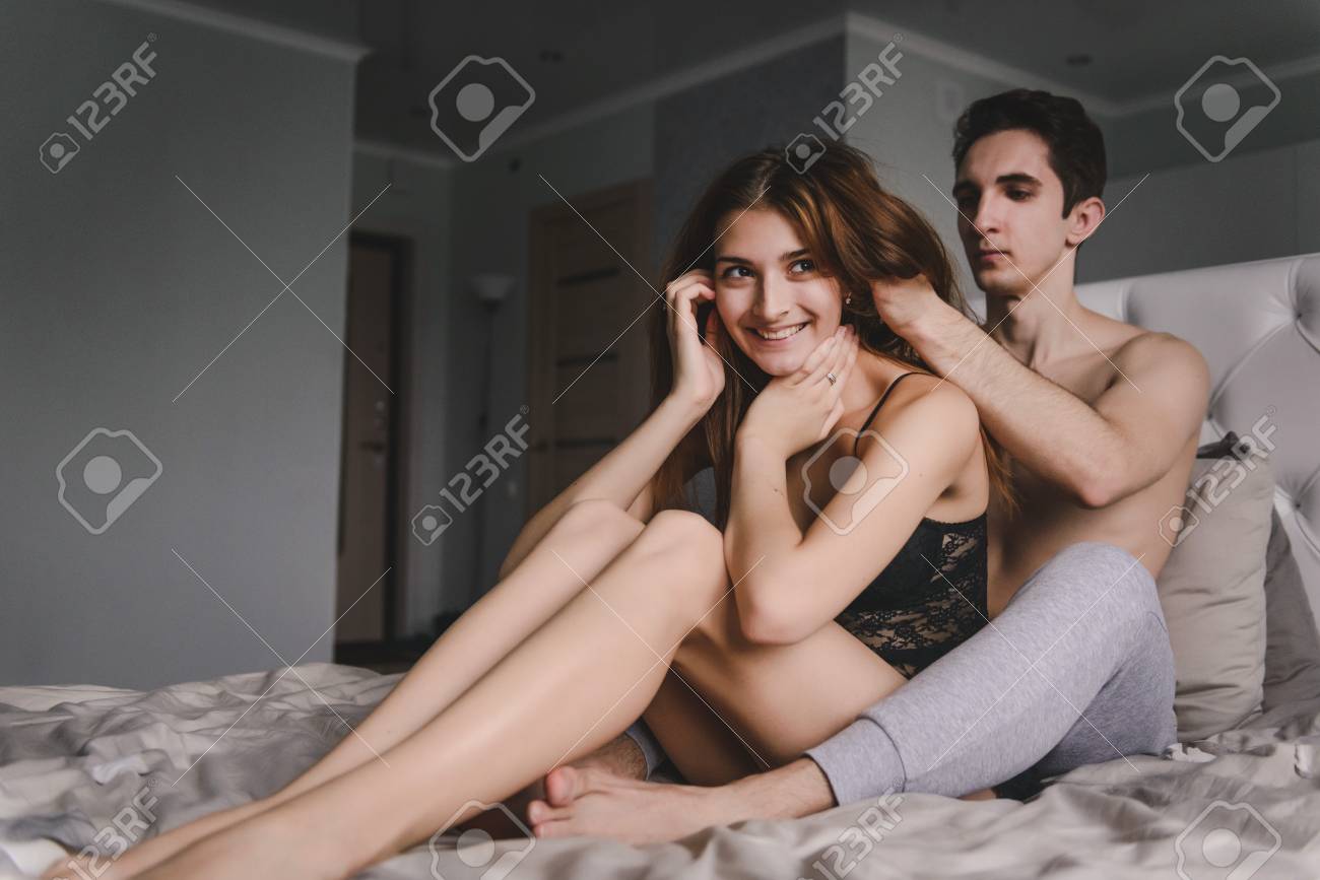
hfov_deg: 53.1
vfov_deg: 36.9
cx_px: 660
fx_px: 1320
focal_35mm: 36
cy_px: 440
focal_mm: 36
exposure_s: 1/100
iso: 800
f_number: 2.8
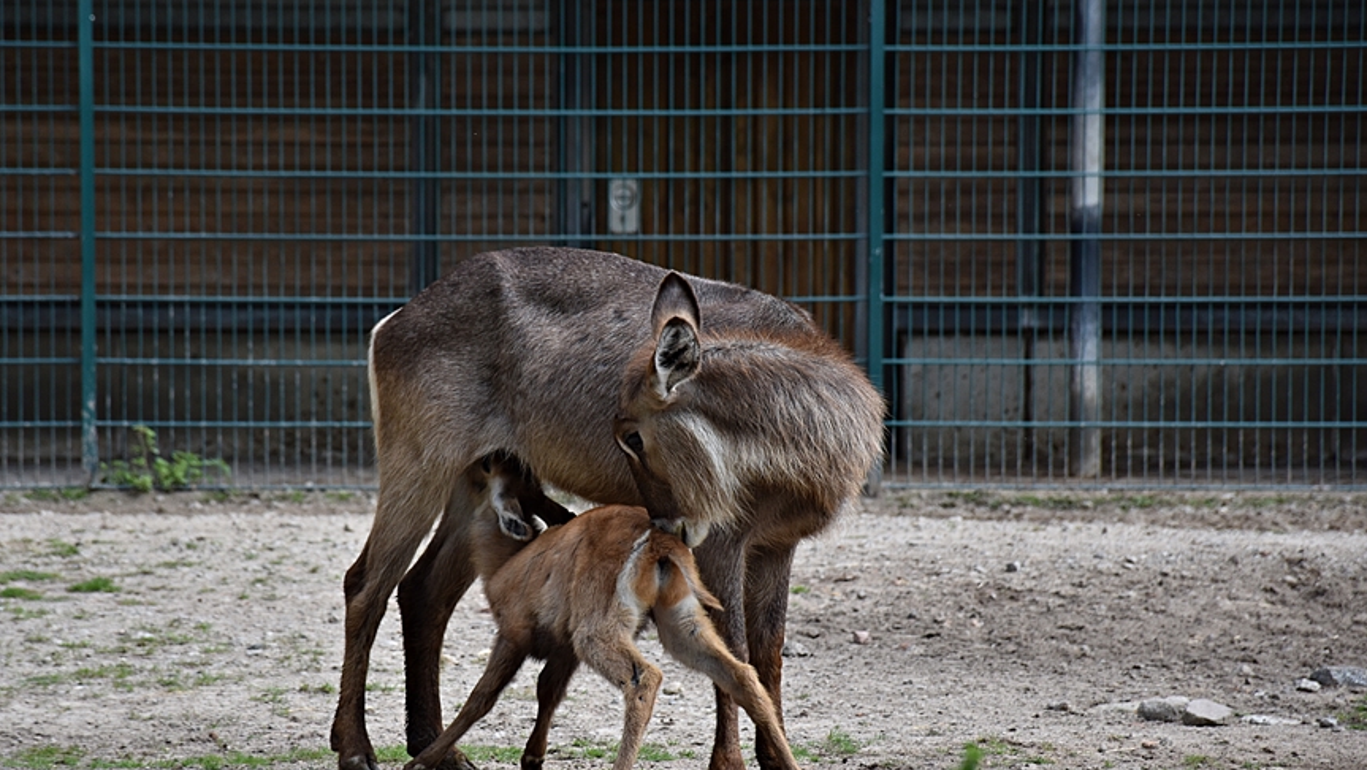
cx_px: 573
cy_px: 402
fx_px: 9463
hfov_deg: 8.3
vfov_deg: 4.7
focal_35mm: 261
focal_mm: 140
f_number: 5.6
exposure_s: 1/500
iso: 280
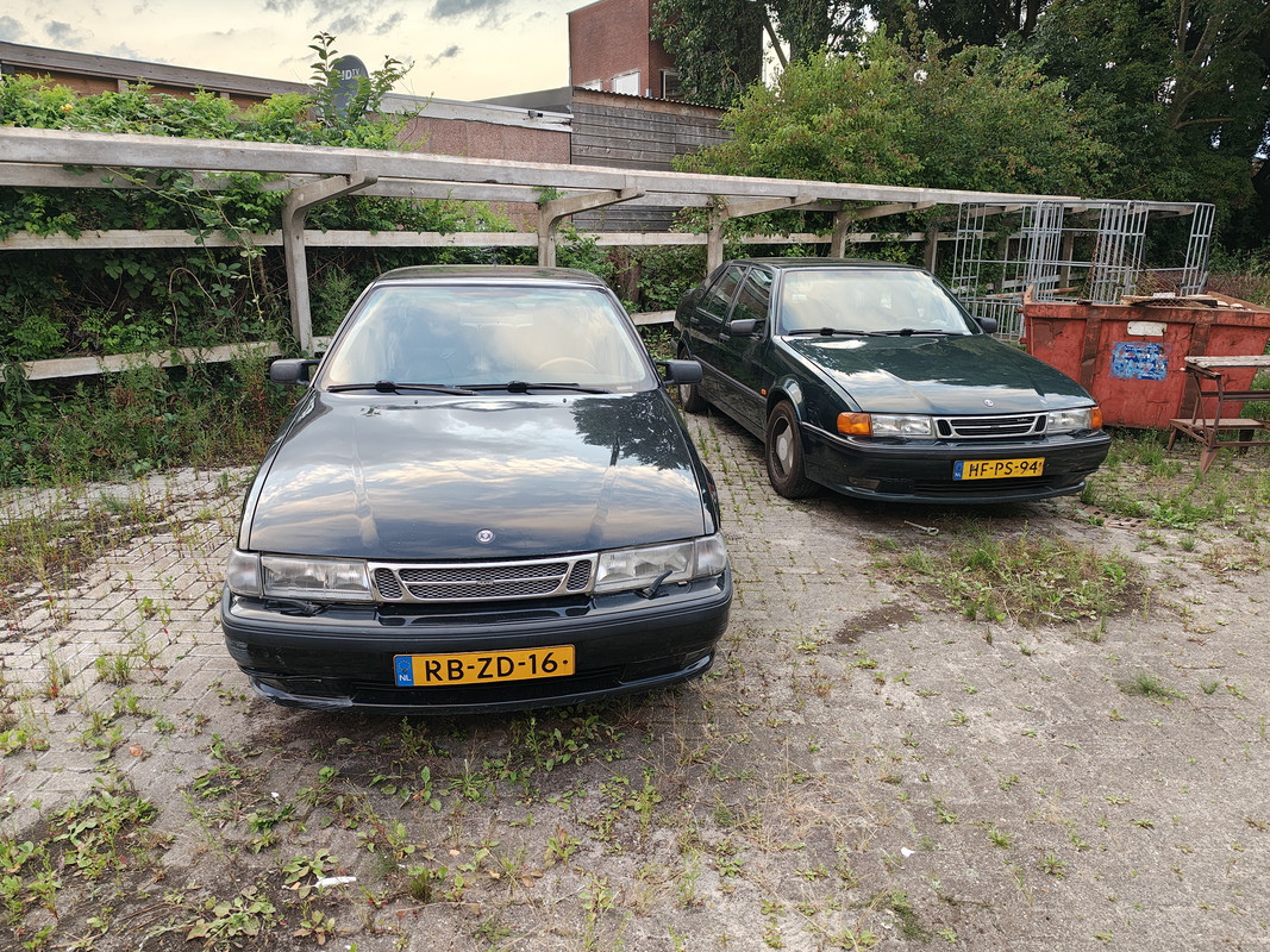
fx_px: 844
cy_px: 476
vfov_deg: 58.9
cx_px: 635
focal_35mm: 23
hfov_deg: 73.9
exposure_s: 1/100
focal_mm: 6.57
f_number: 1.6
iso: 403
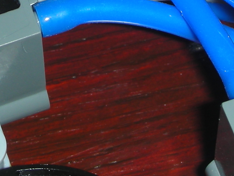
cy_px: -115
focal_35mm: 214
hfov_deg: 9.2
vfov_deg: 6.8
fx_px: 1446
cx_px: 53
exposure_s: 1/120
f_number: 11.3
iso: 50
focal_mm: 10.1
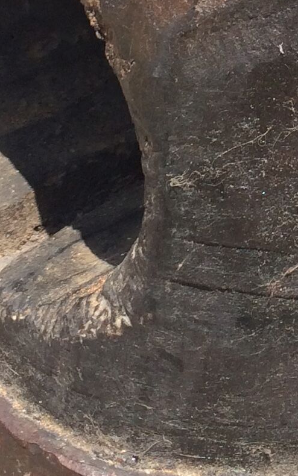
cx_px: 303
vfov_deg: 15.5
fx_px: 1650
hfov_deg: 10.2
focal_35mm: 127
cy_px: -178
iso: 32
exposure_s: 1/1026
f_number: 2.2
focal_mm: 4.15
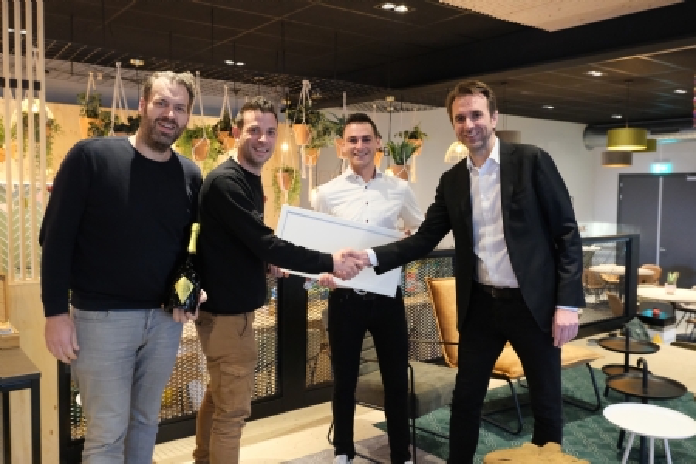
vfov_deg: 42.3
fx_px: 599
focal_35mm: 31
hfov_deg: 60.3
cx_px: 348
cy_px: 232
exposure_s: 1/30
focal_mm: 20.9
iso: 5000
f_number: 4.2
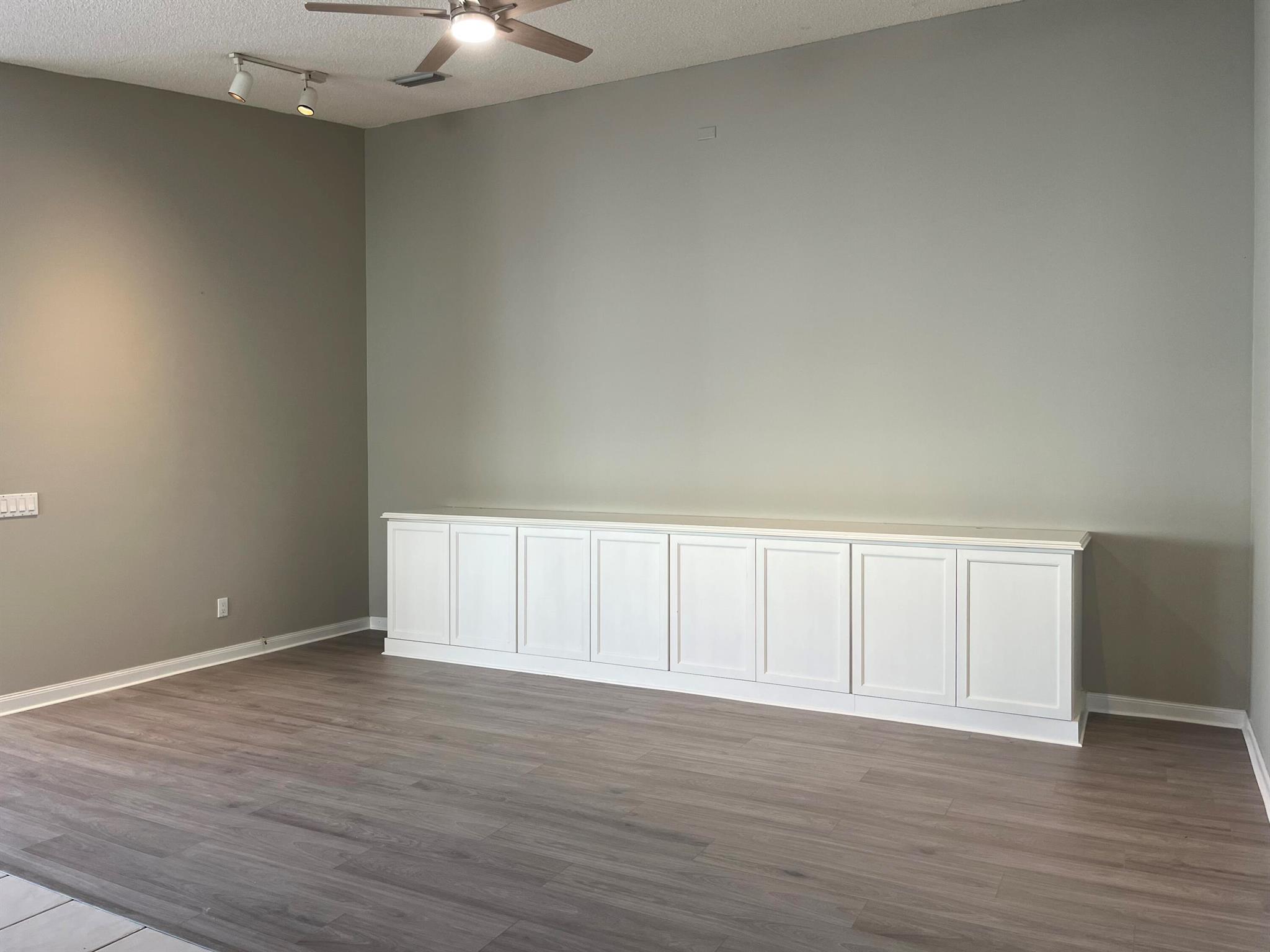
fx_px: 954
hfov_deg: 67.3
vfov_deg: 53.1
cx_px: 635
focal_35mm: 26
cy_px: 476
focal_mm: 5.1
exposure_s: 1/120
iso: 80
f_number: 1.6
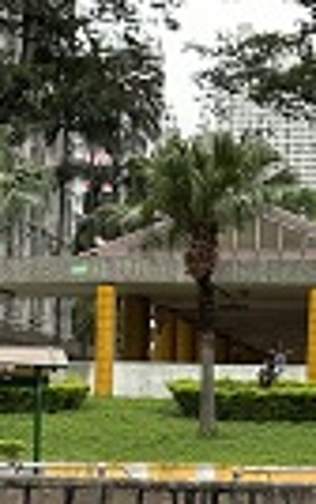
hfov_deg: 9.9
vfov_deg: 15.3
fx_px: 1815
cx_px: 128
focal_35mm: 132
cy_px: 594
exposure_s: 1/974
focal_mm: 5.7
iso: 50
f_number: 1.5
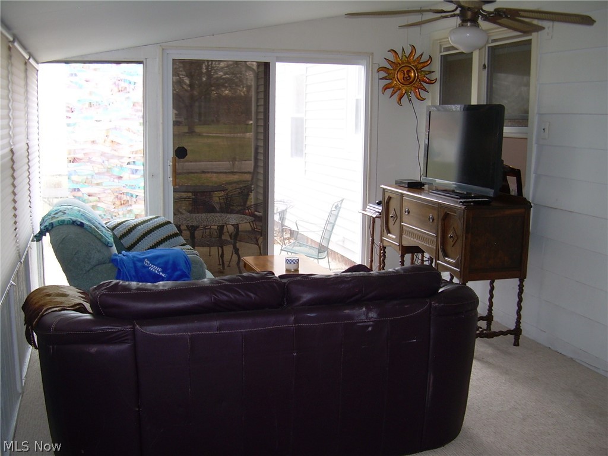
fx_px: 667
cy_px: 228
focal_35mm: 38
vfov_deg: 37.7
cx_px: 304
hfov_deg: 49.0
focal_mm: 6.3
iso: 50
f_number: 2.8
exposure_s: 1/30
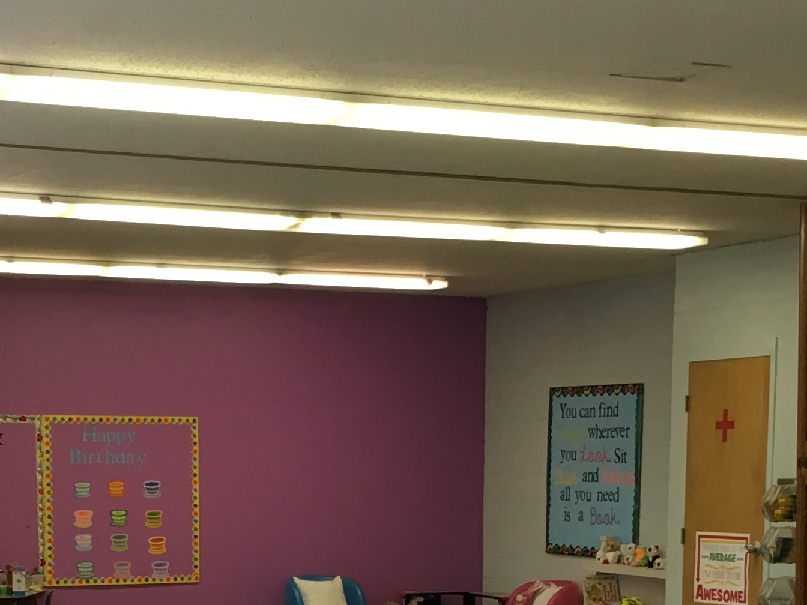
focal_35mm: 87
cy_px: 796
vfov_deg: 16.1
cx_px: 315
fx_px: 2028
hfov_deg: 22.5
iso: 50
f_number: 2.2
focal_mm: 4.15
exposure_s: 1/30
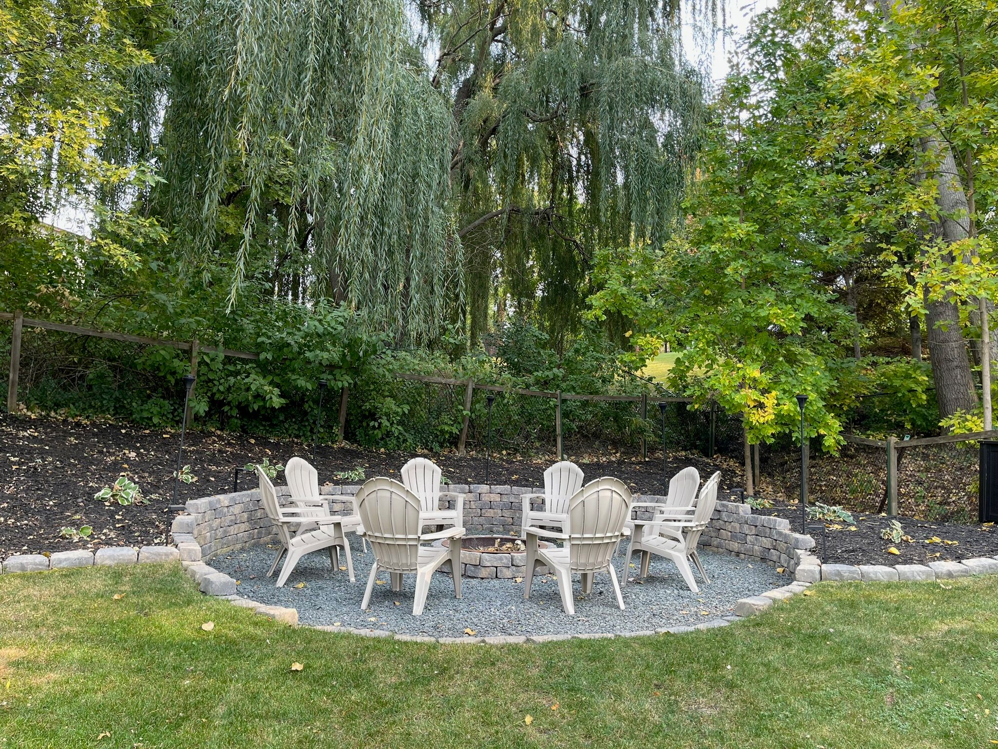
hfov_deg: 69.4
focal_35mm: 25
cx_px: 499
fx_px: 721
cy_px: 374
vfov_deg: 54.9
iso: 32
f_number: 1.6
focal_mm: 5.1
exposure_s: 1/174
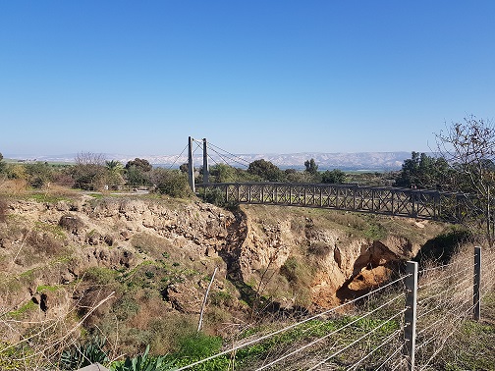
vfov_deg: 53.1
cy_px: 186
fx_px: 372
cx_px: 248
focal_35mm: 26
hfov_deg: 67.3
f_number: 1.7
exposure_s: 1/2136
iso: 40
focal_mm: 4.3
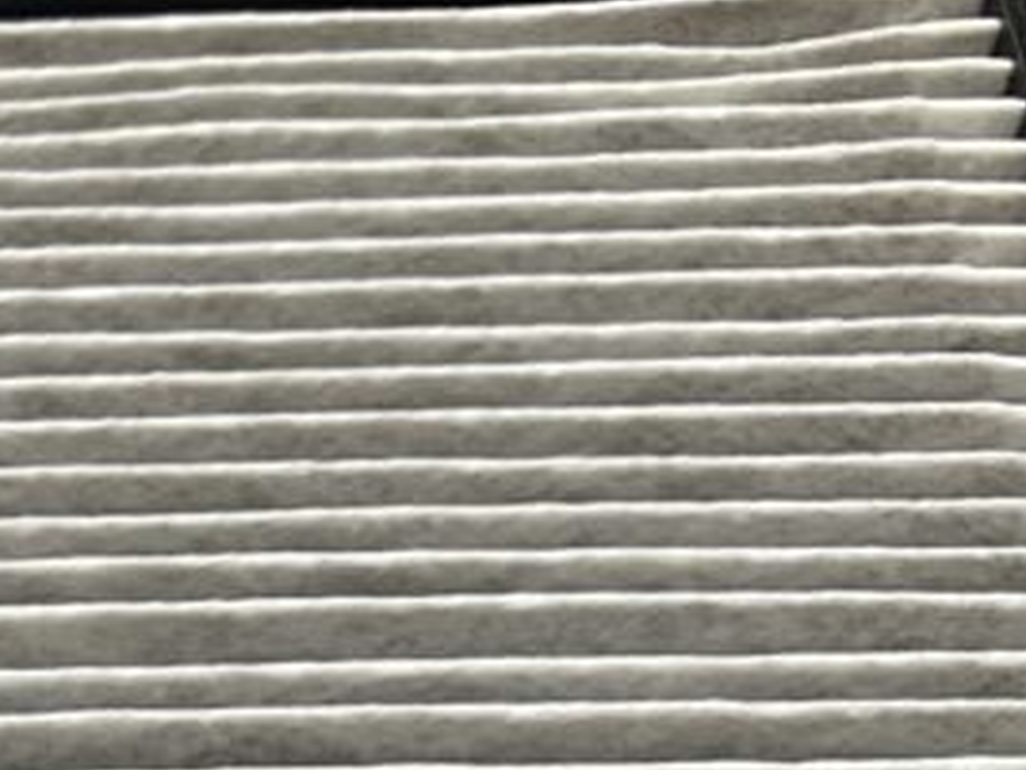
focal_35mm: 107
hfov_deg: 16.4
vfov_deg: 12.8
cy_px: 1280
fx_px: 3171
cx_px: -597
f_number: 1.8
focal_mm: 3.99
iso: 40
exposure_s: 1/100
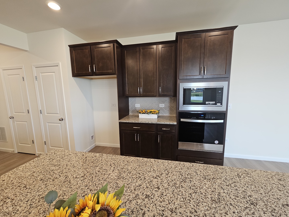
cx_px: 144
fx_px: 109
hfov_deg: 106.2
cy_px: 108
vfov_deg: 89.9
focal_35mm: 13
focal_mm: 2.2
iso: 160
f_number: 2.2
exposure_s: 1/60
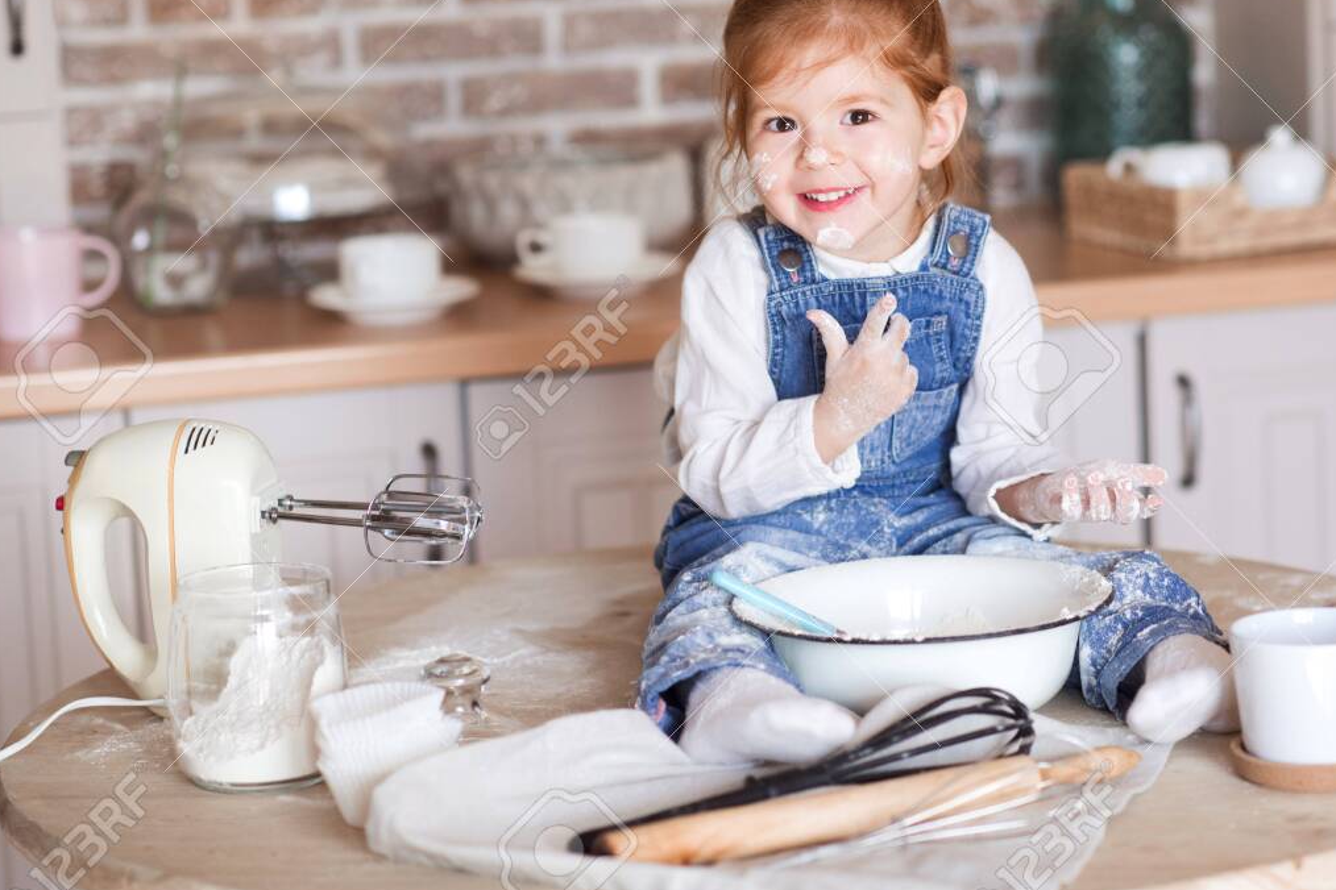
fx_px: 4045
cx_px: 798
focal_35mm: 109
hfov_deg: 18.7
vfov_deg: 12.6
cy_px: 322
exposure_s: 1/320
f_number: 2.5
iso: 500
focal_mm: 85
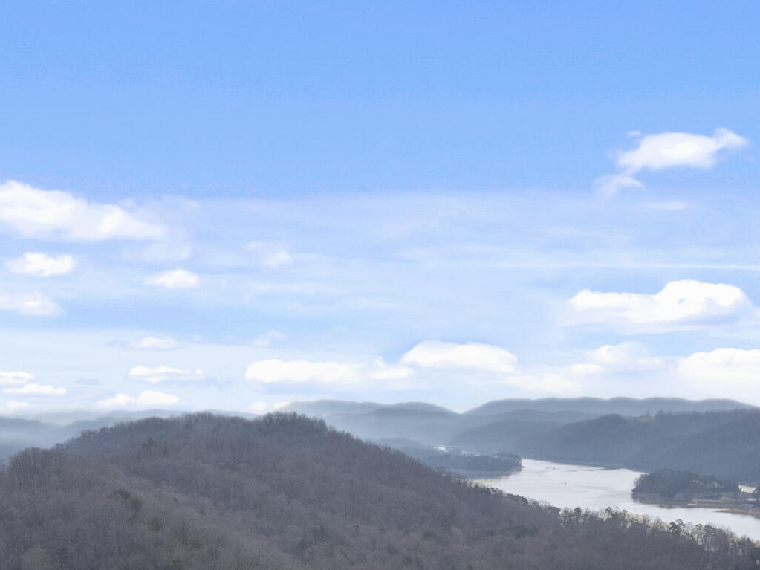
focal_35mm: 62
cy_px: 652
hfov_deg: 30.9
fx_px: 1361
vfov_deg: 22.1
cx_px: 246
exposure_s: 1/2000
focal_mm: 8.38
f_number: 2.8
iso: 100
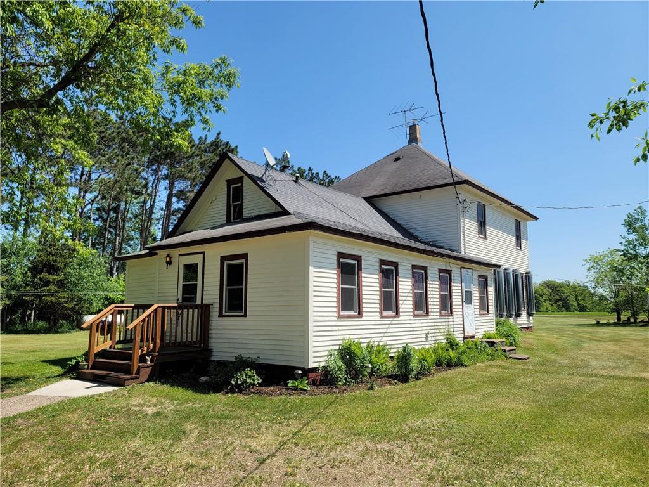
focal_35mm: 25
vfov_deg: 54.9
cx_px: 324
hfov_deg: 69.4
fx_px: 469
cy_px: 244
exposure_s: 1/897
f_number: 1.8
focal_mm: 7
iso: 20
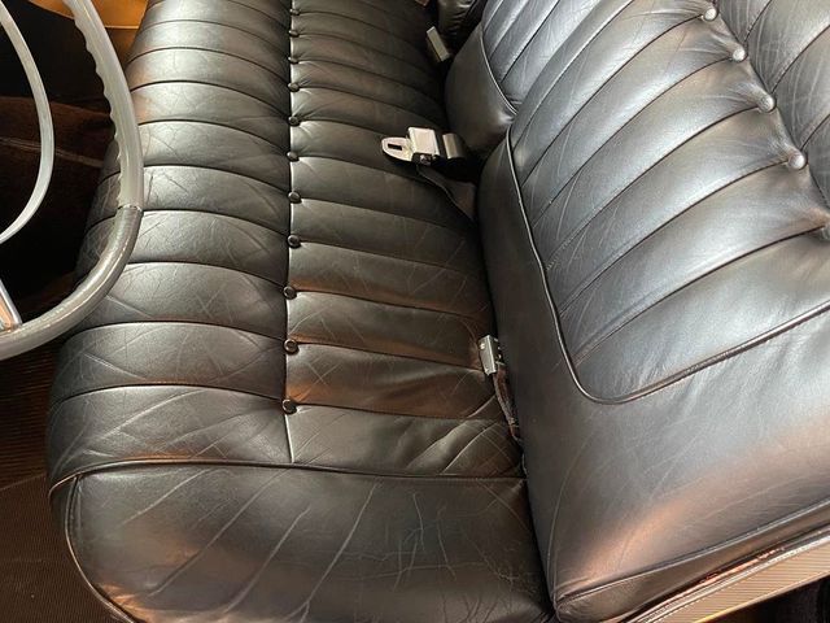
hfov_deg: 67.3
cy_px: 312
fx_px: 623
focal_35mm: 26
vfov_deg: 53.1
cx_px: 415
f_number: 1.6
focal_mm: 5.1
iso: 640
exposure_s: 1/39
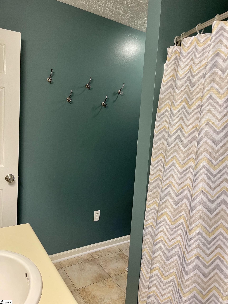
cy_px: 152
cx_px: 114
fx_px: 228
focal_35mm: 26
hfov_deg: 53.1
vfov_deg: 67.3
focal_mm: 5.1
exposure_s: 1/60
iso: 125
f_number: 1.6
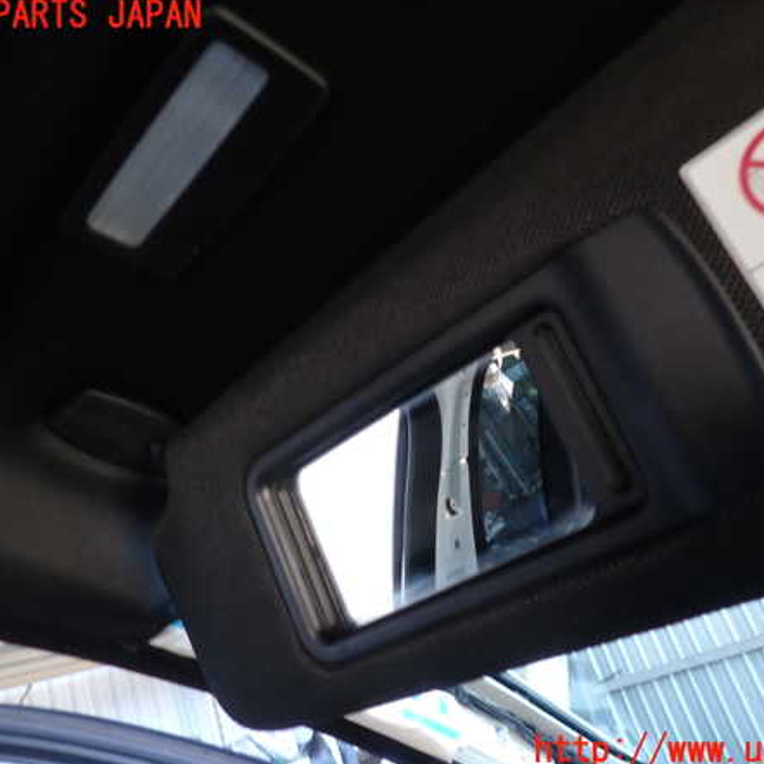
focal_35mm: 30
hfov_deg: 54.0
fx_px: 749
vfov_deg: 54.0
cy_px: 384
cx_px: 406
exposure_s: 1/50
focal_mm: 4.5
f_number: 2
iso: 200
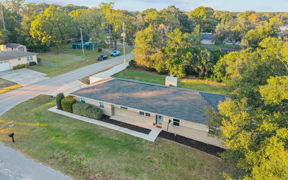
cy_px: 87
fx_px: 204
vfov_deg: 47.6
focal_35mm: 26
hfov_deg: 70.4
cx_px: 145
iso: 400
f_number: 1.8
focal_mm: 8.67
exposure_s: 1/500
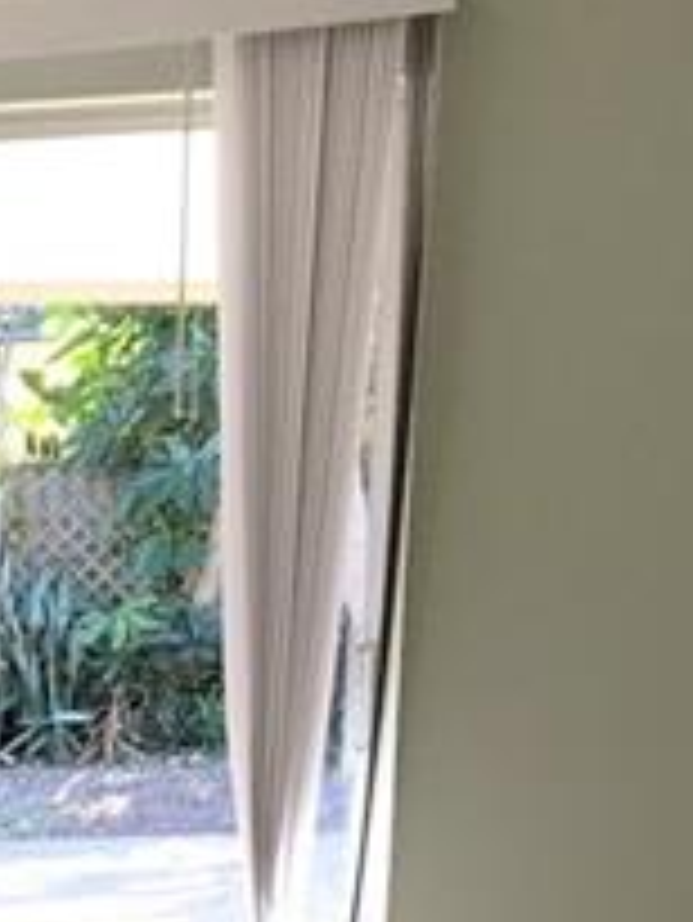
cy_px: 1214
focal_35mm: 105
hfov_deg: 12.9
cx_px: -531
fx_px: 2800
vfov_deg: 17.5
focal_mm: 3.99
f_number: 1.8
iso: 25
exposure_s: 1/60
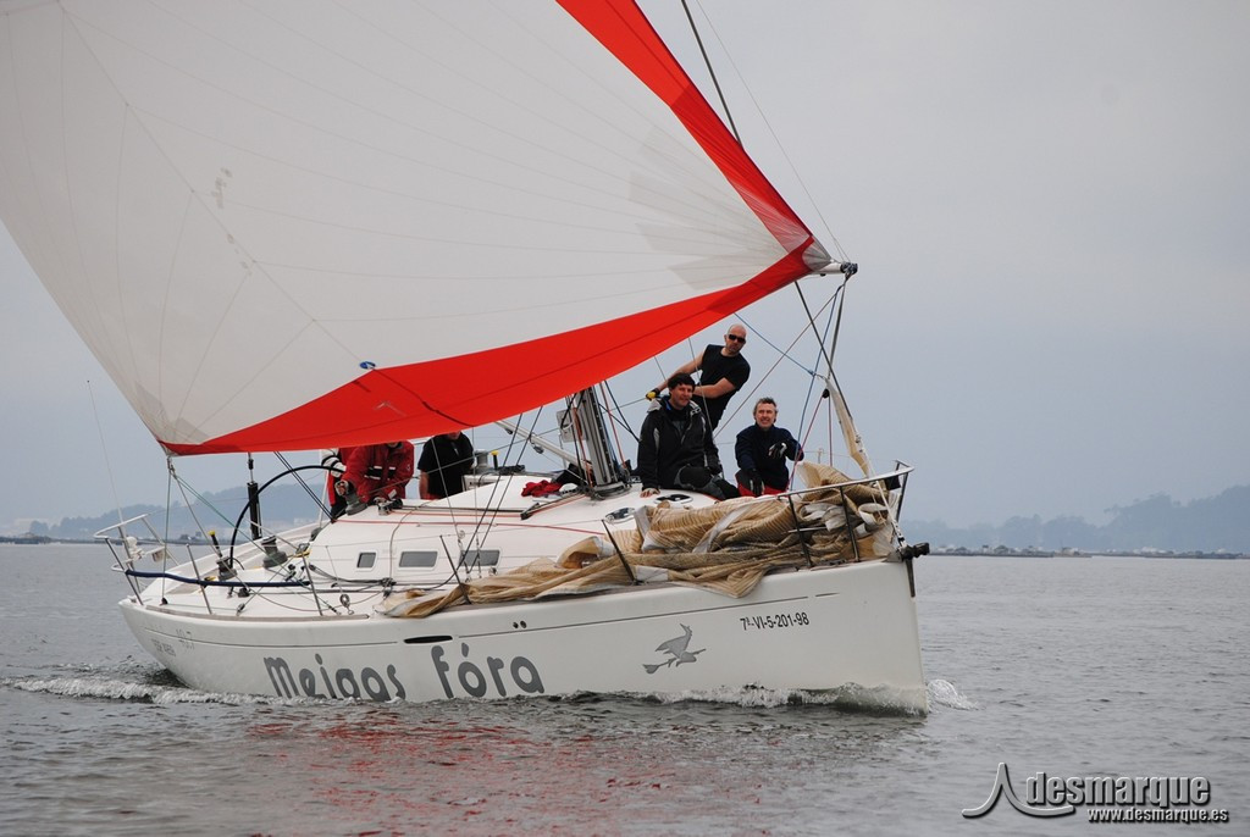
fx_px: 6520
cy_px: 418
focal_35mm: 188
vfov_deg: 7.3
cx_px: 625
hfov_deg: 11.0
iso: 200
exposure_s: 1/500
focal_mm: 125
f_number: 5.6
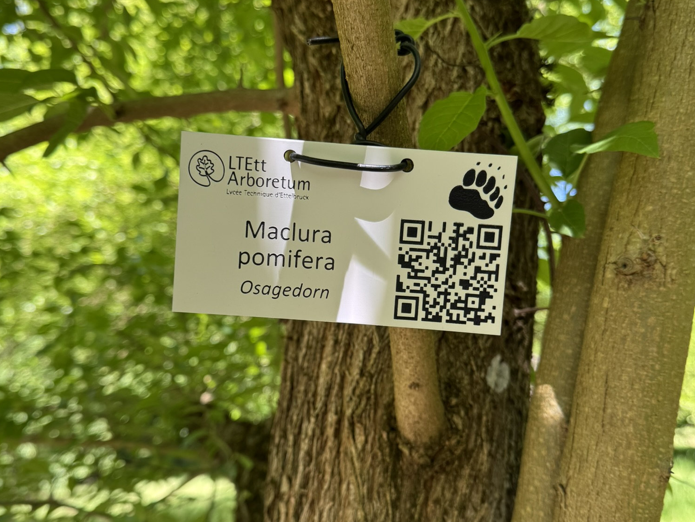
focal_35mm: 33
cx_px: 339
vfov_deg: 43.0
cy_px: 263
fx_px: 663
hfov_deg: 55.3
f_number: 1.78
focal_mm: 6.76
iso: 80
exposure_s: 1/277
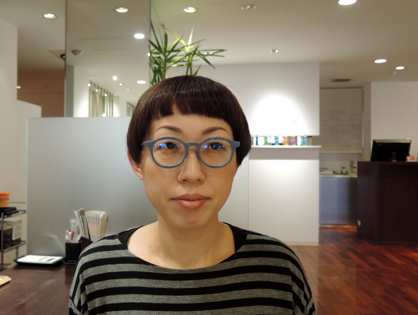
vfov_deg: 56.9
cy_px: 158
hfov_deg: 71.5
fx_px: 290
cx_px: 209
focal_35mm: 24
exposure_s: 1/30
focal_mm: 5.1
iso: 125
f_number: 1.8
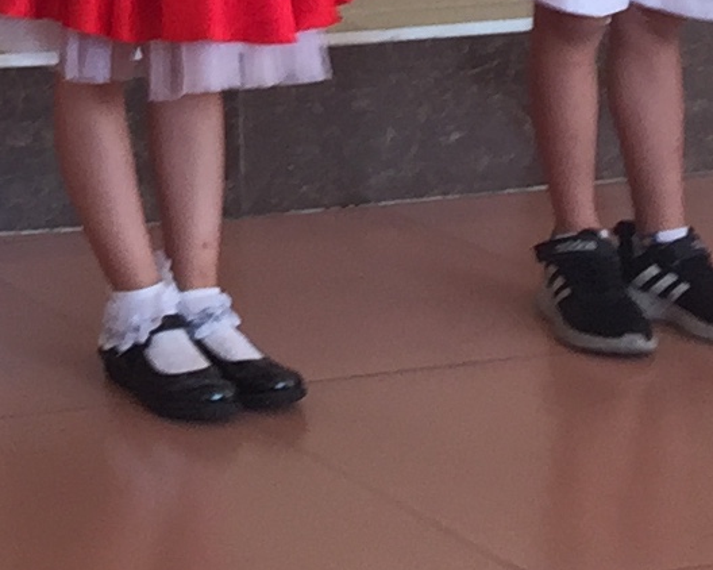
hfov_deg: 10.5
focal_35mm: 175
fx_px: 3691
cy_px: -928
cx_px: -508
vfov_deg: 8.0
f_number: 2.2
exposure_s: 1/50
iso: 32
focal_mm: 4.15
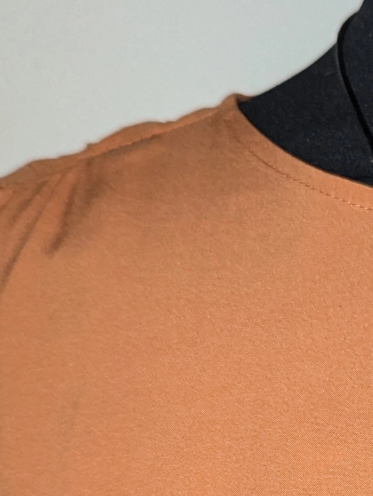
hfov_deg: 14.7
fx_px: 1348
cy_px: 483
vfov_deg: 20.3
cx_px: 557
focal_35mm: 94
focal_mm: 6.81
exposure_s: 1/80.7
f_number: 1.85
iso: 553
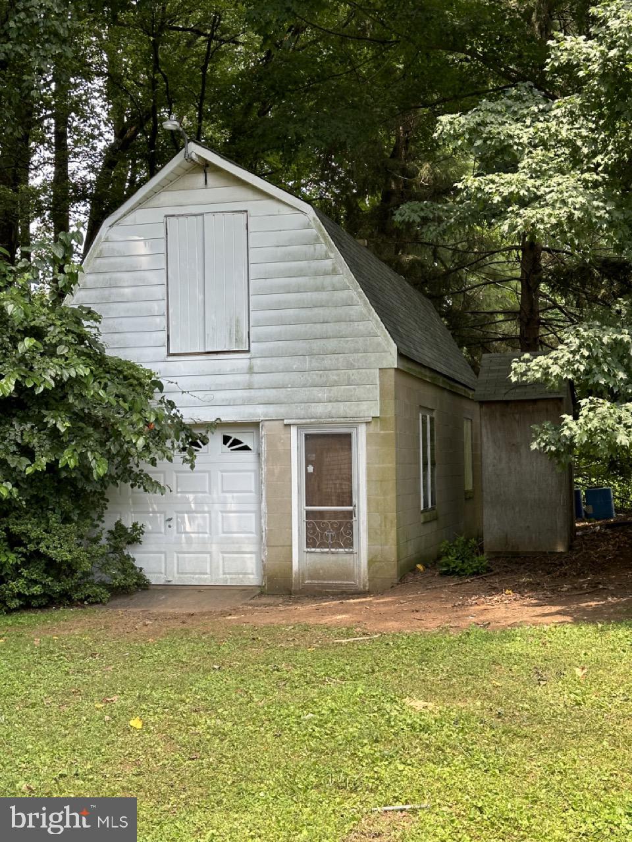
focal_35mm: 48
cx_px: 316
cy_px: 421
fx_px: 1168
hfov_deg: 30.3
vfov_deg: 39.7
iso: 64
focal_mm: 6.86
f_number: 1.78
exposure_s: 1/401
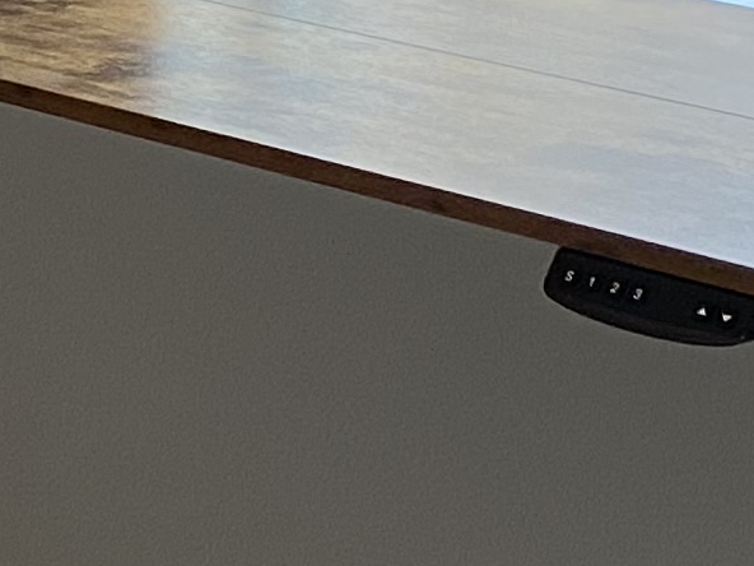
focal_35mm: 177
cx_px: -869
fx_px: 3855
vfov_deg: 8.3
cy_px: -138
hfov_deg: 10.1
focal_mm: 4.25
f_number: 1.8
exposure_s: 1/60
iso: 100
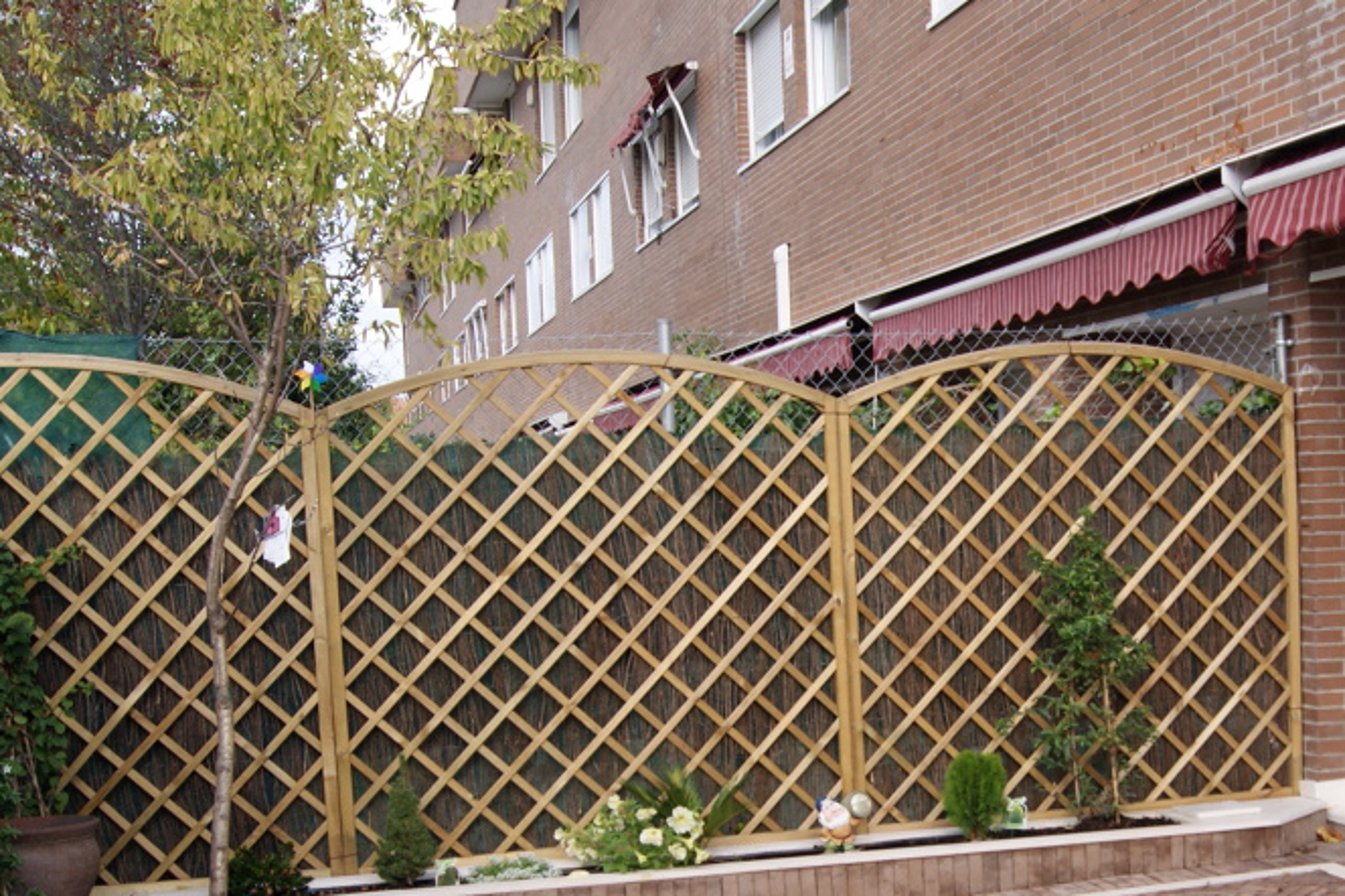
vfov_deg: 24.4
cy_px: 657
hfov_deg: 35.3
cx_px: 1031
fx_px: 2054
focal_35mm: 55
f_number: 8
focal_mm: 18
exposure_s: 1/60
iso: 100
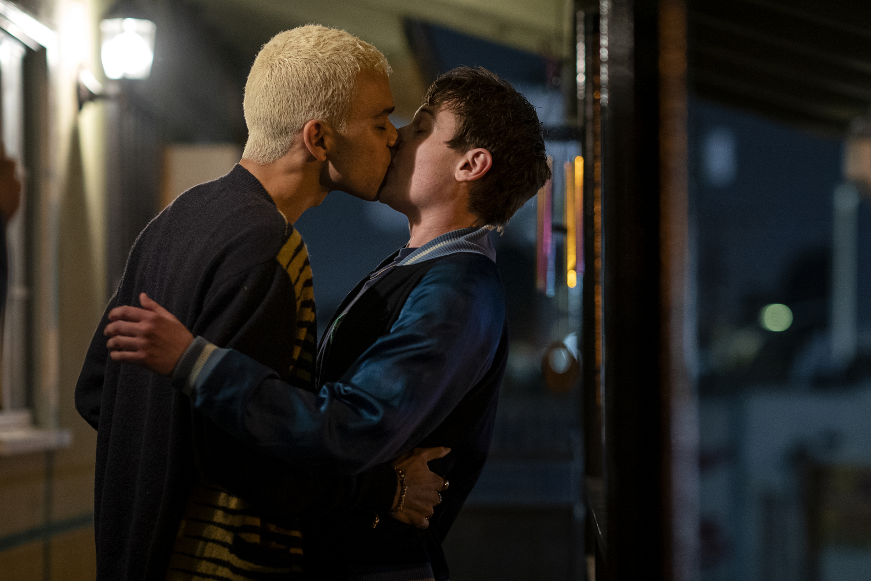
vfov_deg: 10.8
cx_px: 436
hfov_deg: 16.1
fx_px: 3072
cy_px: 290
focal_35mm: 127
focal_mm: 85
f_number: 1.8
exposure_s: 1/100
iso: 2000
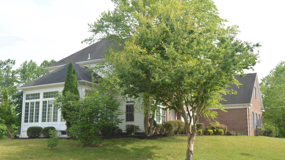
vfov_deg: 29.0
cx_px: 143
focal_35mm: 41
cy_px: 92
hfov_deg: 49.4
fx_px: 310
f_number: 7.1
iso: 100
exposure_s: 1/200
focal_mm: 26
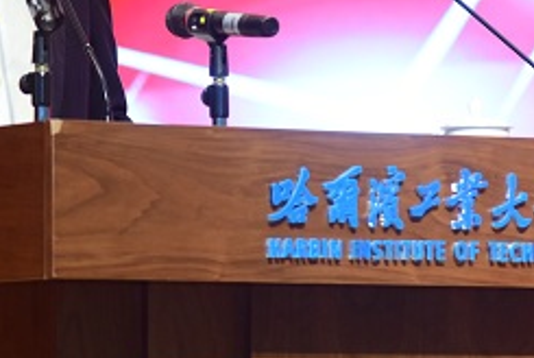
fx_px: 4901
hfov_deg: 6.2
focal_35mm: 330
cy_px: -26
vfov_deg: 4.2
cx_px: 109
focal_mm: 135
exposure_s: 1/125
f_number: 4
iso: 1600
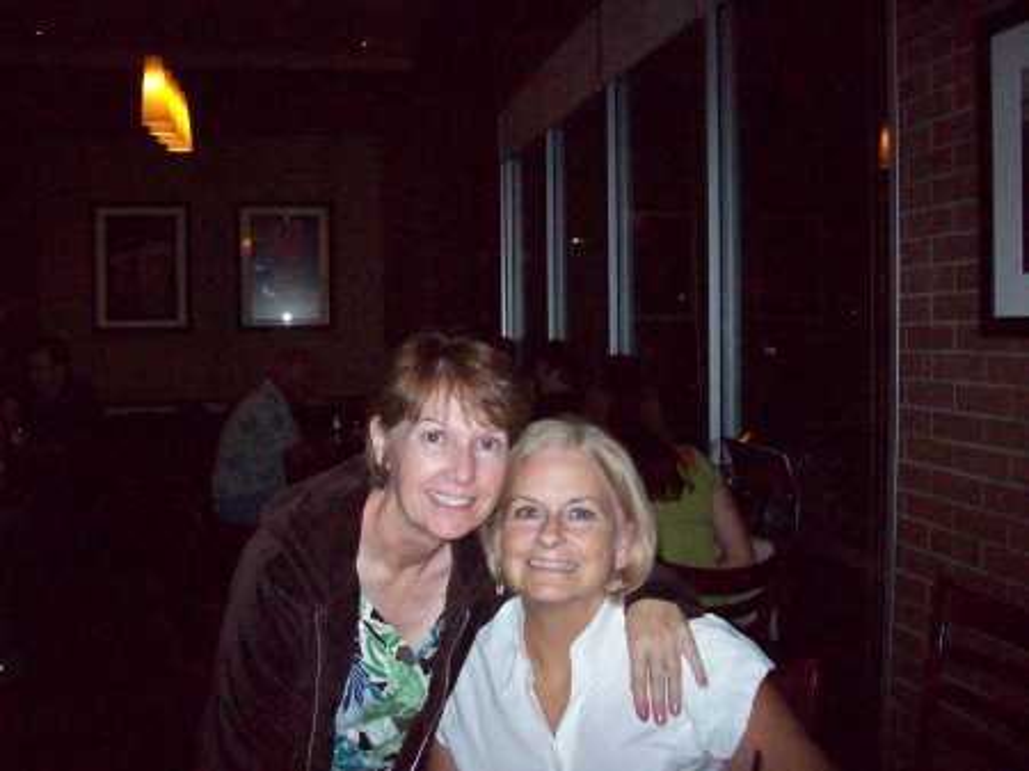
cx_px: 514
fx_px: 1070
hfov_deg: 51.4
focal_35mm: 36
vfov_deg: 39.6
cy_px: 386
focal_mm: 6
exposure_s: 1/128
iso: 800
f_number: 2.7
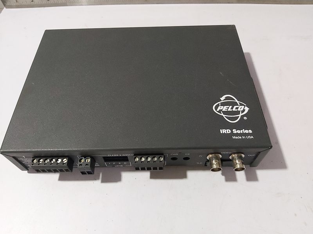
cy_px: 117
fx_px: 235
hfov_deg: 67.3
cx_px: 156
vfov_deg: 53.1
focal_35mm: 26
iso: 320
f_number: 1.7
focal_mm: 3.92
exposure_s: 1/33
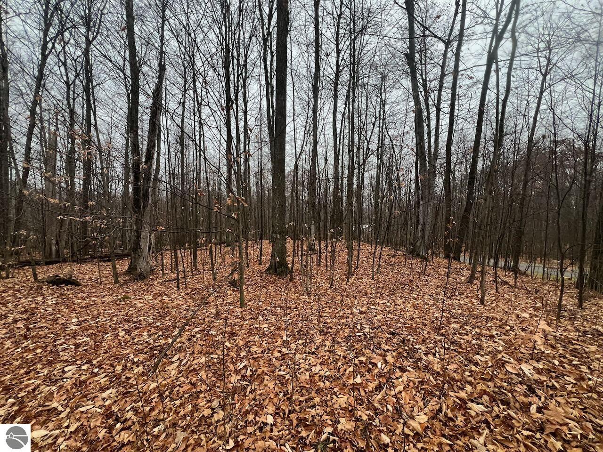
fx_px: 226
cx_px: 302
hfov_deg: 106.2
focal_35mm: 13
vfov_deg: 89.9
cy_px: 226
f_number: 1.8
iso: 200
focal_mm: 1.57
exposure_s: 1/99
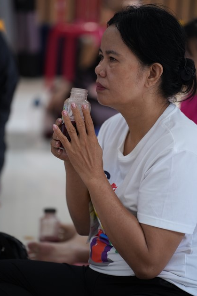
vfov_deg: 13.3
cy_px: 145
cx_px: 99
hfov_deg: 8.8
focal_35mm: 155
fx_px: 1273
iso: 2000
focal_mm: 150
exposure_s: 1/250
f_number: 2.8
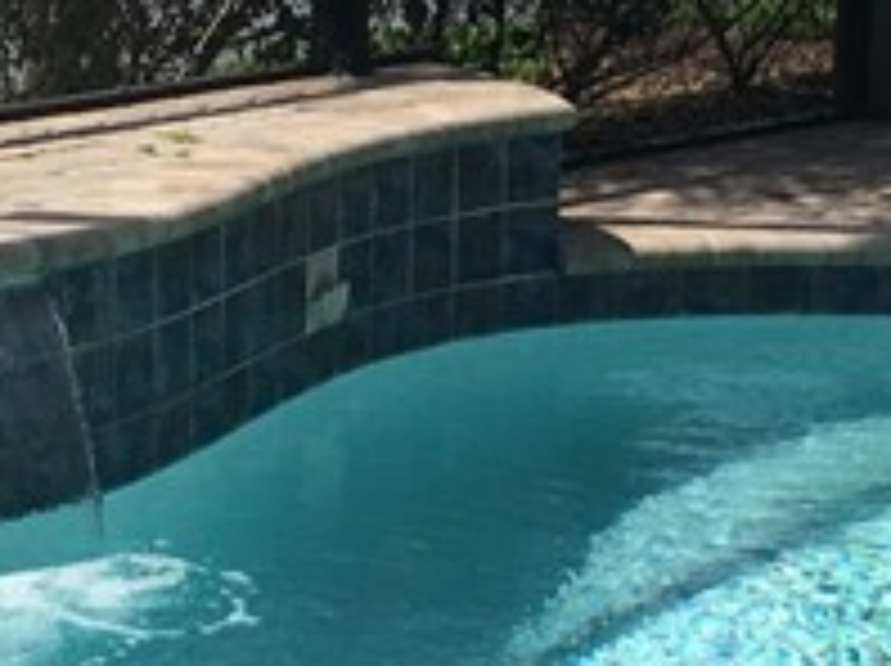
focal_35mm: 150
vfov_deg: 9.9
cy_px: 382
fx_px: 3856
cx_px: 261
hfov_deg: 13.2
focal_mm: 4.15
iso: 25
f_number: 2.2
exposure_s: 1/1261
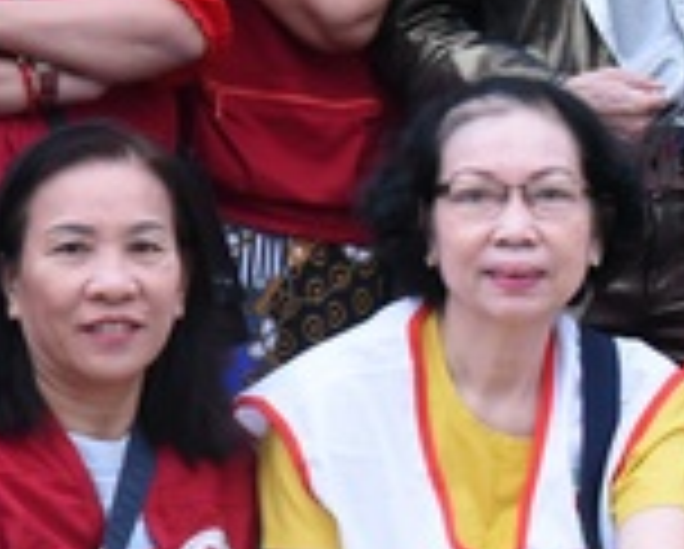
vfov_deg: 4.5
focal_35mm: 341
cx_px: 1341
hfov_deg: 5.5
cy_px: 4
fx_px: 6912
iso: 3200
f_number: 6.3
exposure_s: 1/100
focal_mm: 85
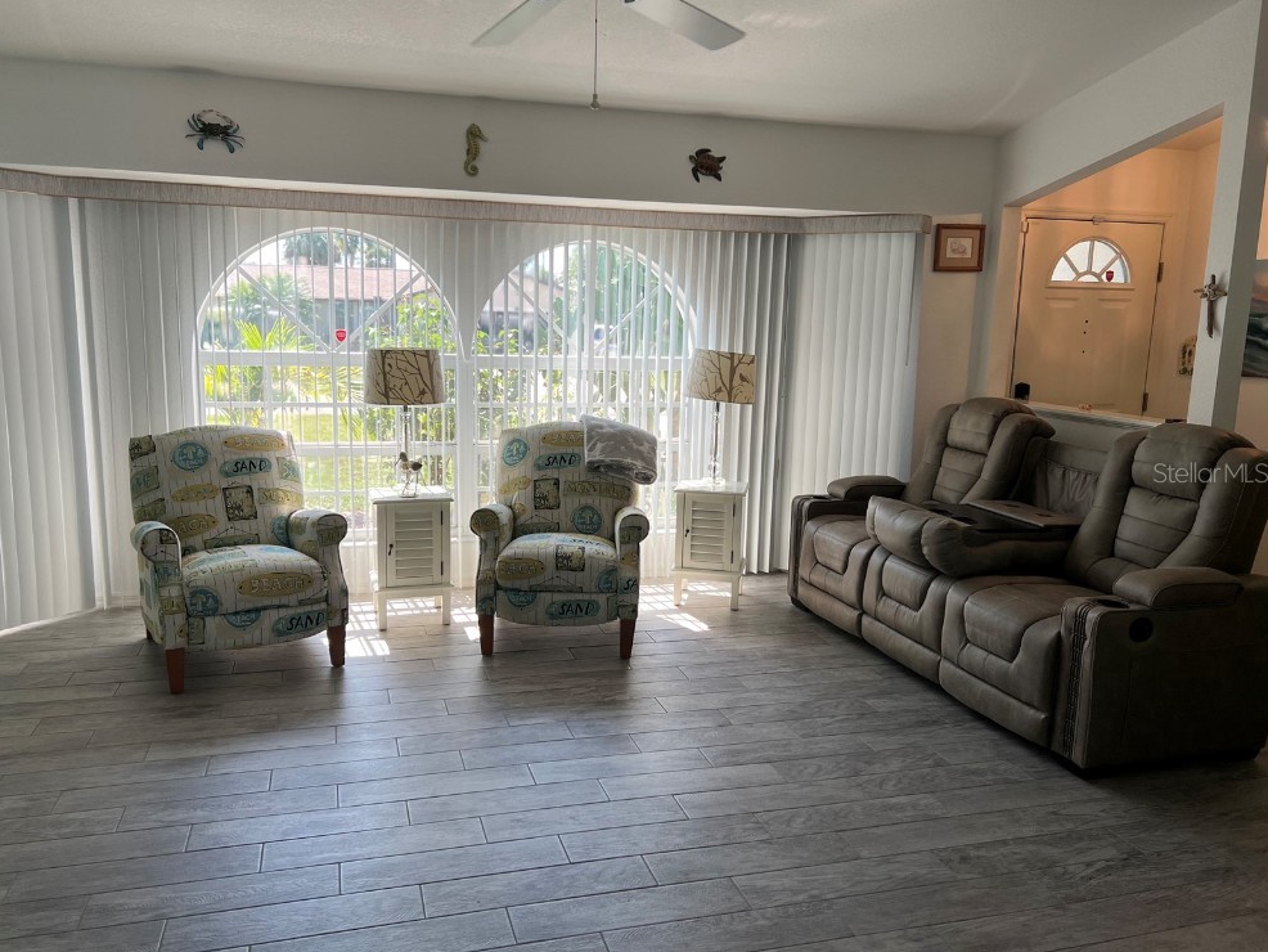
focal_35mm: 27
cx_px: 616
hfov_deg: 65.3
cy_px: 472
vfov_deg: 51.4
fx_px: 989
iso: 40
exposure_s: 1/120
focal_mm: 5.7
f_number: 1.5
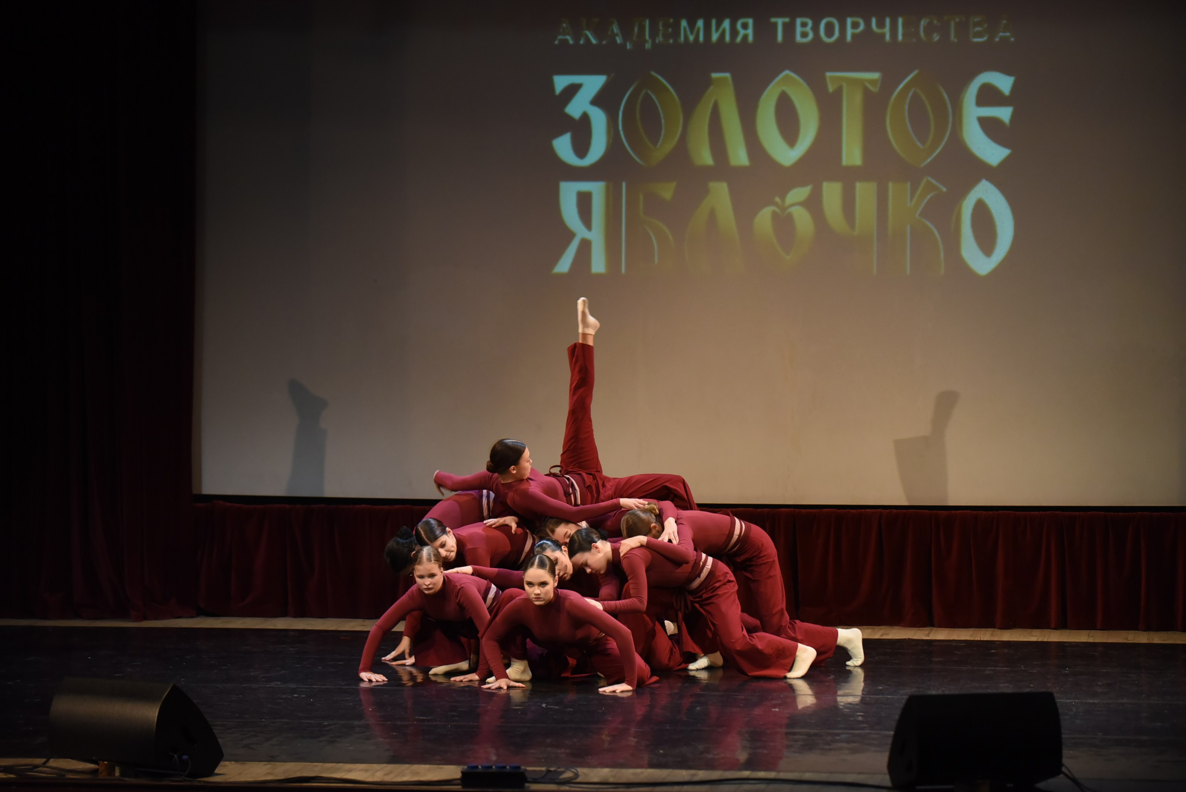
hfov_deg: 17.1
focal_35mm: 120
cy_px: 396
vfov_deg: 11.4
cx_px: 593
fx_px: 3955
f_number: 2.8
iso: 2500
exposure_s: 1/400
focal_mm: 120
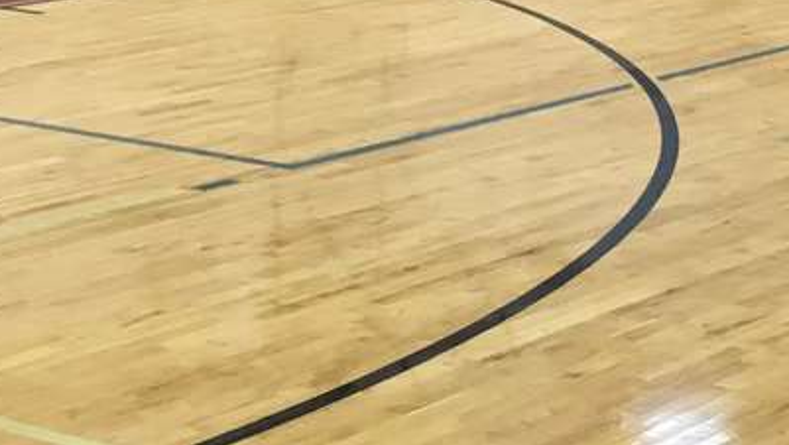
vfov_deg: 9.3
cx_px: 553
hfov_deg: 17.0
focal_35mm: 126
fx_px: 2637
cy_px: -262
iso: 64
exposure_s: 1/30
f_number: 2.2
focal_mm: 4.15
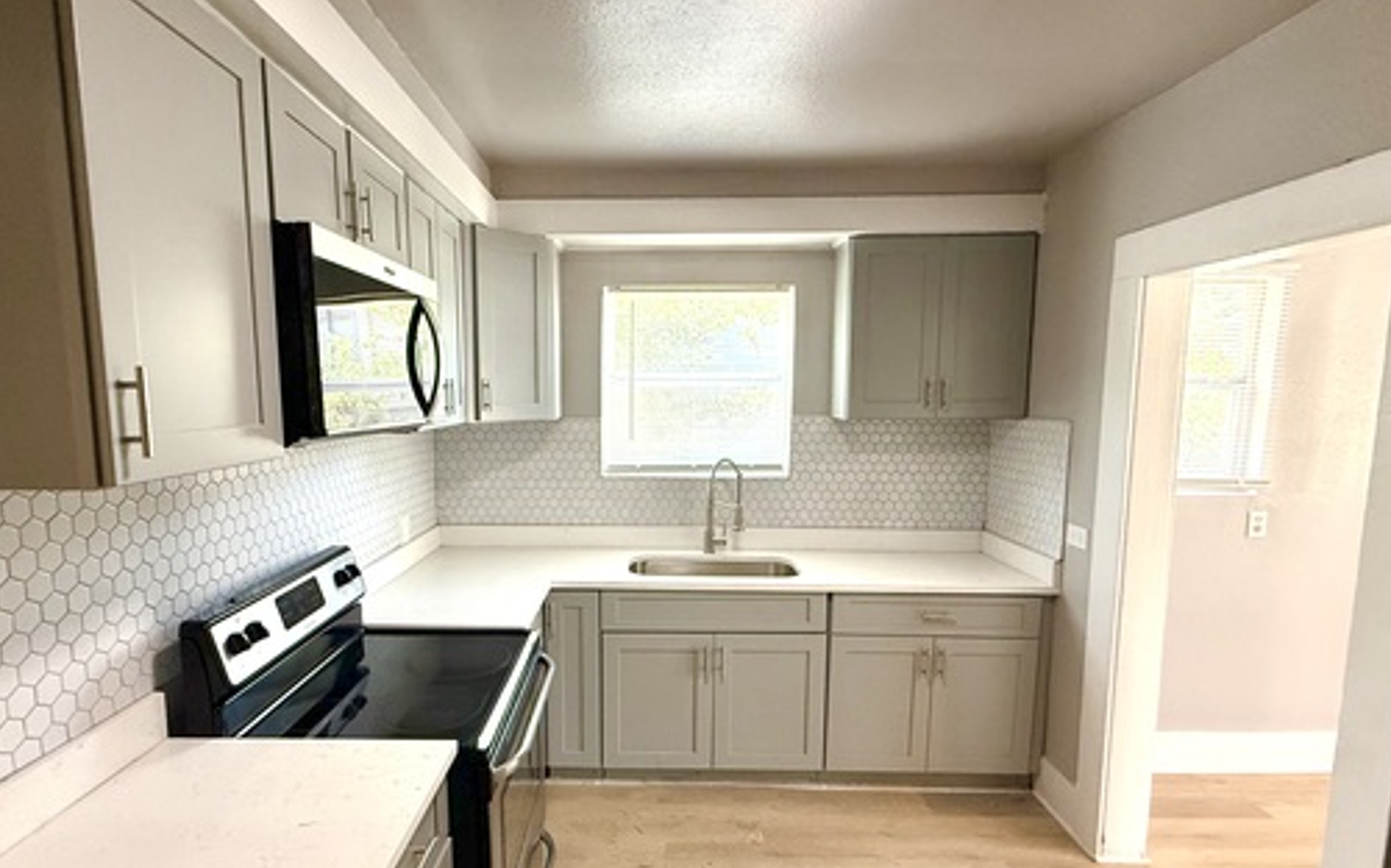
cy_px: 484
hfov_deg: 87.9
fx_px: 720
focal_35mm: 19
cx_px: 645
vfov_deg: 62.0
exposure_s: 1/120
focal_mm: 2.22
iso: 320
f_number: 2.2
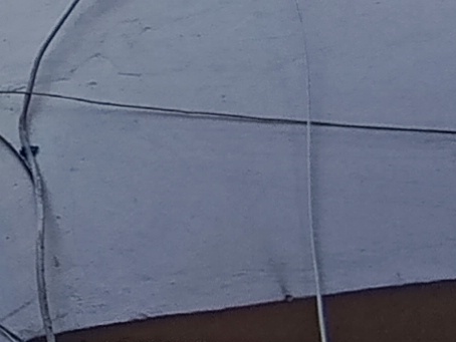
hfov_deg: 13.4
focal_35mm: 115
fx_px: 1516
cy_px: 24
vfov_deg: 12.8
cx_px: -579
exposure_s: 1/131
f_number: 2.2
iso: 50
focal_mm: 1.65
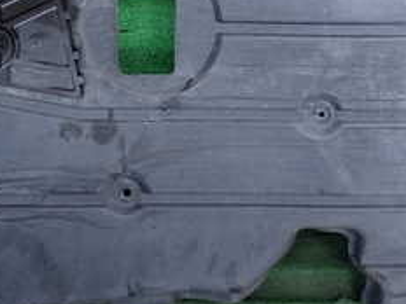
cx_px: 205
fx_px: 1091
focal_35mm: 93
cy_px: 7
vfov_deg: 15.6
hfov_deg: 21.1
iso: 200
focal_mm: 6.37
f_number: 2.5
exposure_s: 1/125
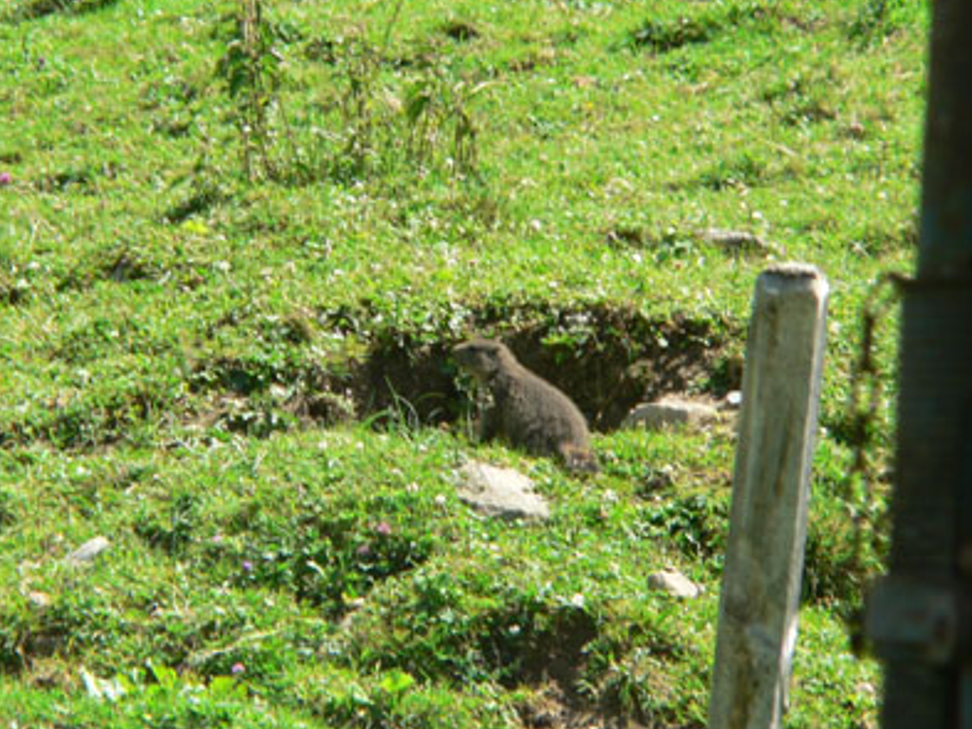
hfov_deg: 4.0
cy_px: 361
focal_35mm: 495
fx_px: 13904
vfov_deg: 3.0
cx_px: 433
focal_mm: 72
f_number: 8
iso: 100
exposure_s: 1/125
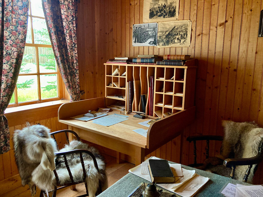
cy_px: 98
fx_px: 213
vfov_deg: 49.7
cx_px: 132
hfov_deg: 63.4
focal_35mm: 28
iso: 250
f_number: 1.8
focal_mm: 3.99
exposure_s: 1/60
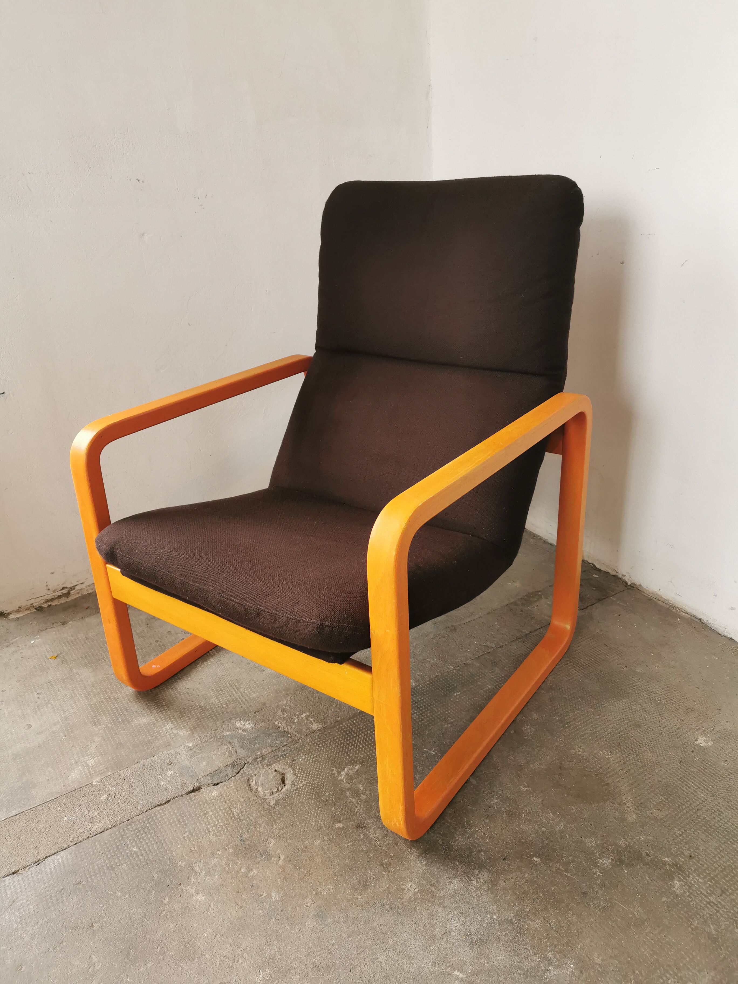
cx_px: 369
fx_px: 768
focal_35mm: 27
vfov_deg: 65.3
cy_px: 492
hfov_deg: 51.4
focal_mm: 5.56
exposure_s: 1/60
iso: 160
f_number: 1.6
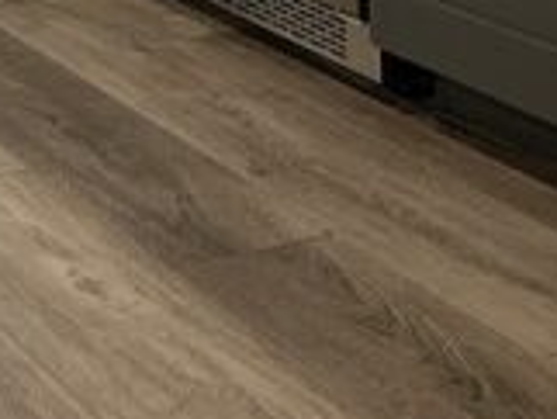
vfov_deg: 11.4
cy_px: -249
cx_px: 24
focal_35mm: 124
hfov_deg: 15.6
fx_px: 1997
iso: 160
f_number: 1.8
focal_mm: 4.25
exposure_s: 1/60
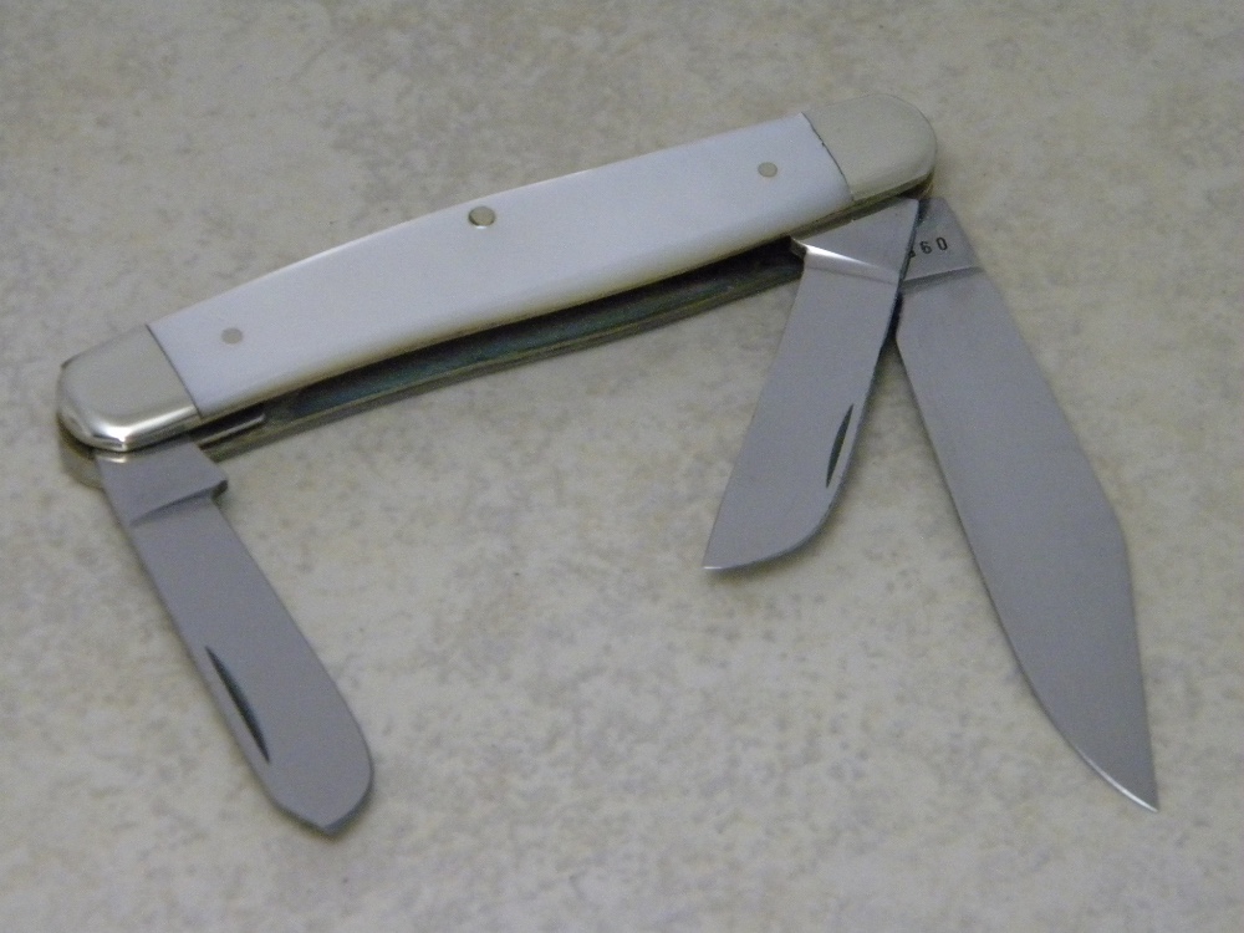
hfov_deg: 13.3
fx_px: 5319
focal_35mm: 148
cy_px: 466
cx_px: 622
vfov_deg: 10.0
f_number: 5
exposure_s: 1/61.8
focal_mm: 26.8
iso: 800
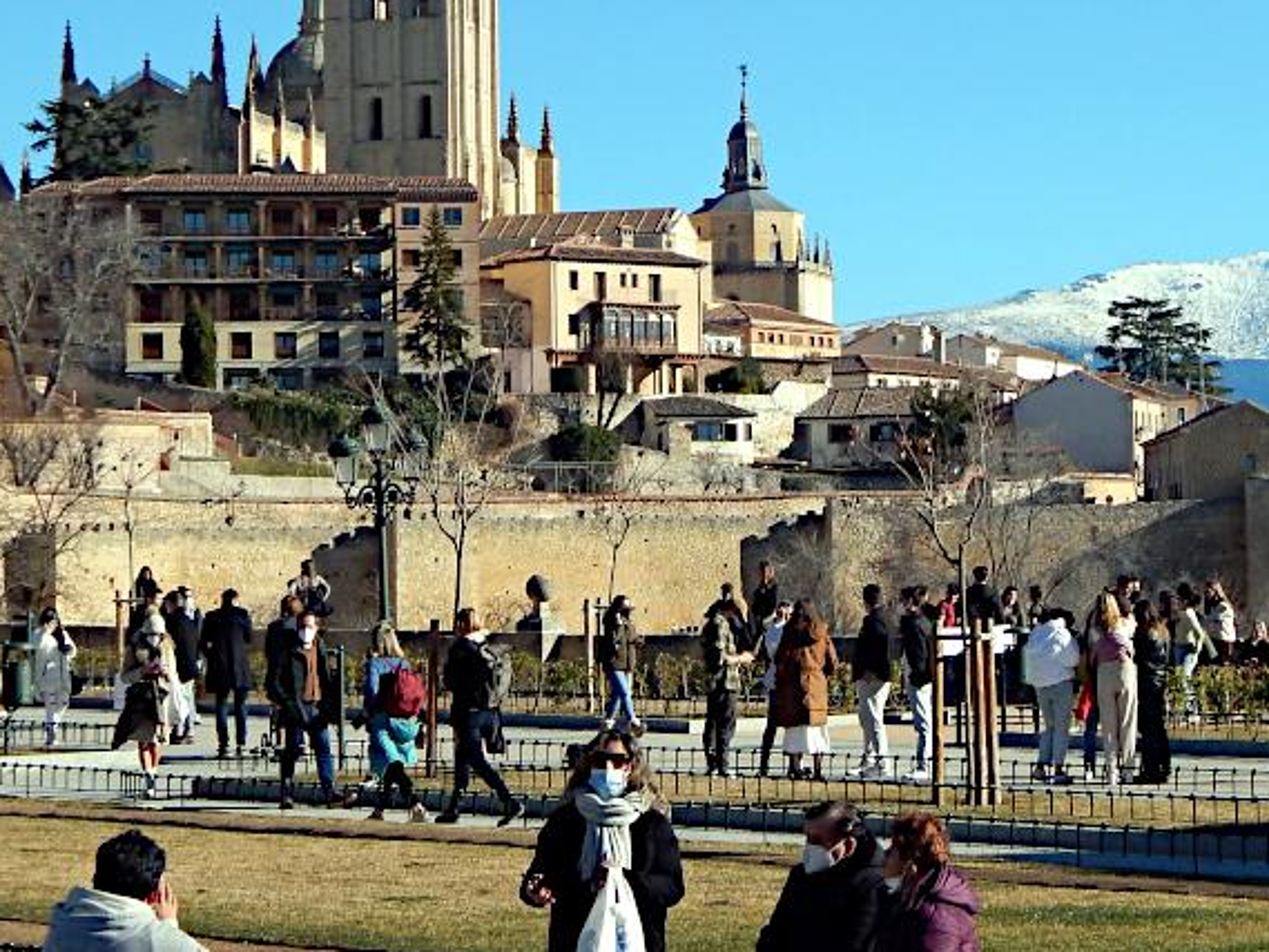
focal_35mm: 116
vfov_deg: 12.8
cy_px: 323
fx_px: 4253
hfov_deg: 16.9
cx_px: 937
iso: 125
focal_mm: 9.7
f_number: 3.8
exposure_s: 1/1000
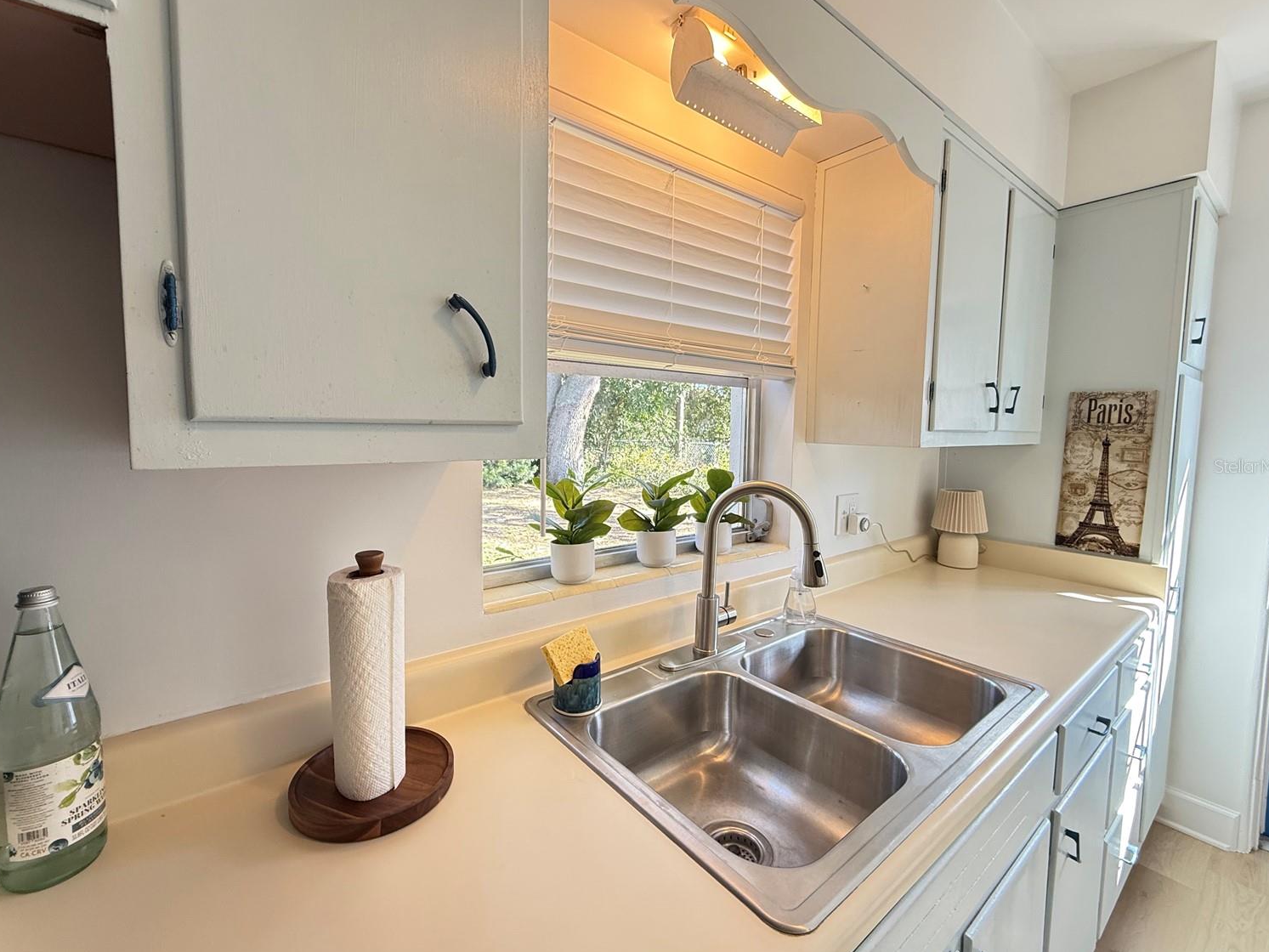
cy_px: 466
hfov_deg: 98.1
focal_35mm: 15
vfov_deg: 81.7
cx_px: 615
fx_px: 550
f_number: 2.2
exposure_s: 1/99
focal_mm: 2.22
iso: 160
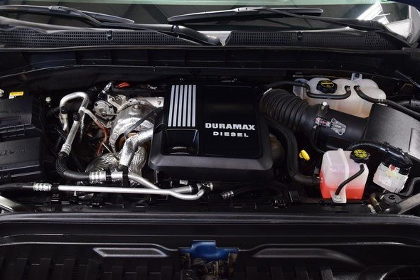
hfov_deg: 49.5
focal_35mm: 39
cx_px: 198
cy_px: 139
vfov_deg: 34.2
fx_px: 455
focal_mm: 24
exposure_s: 1/15
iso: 1400
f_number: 6.3
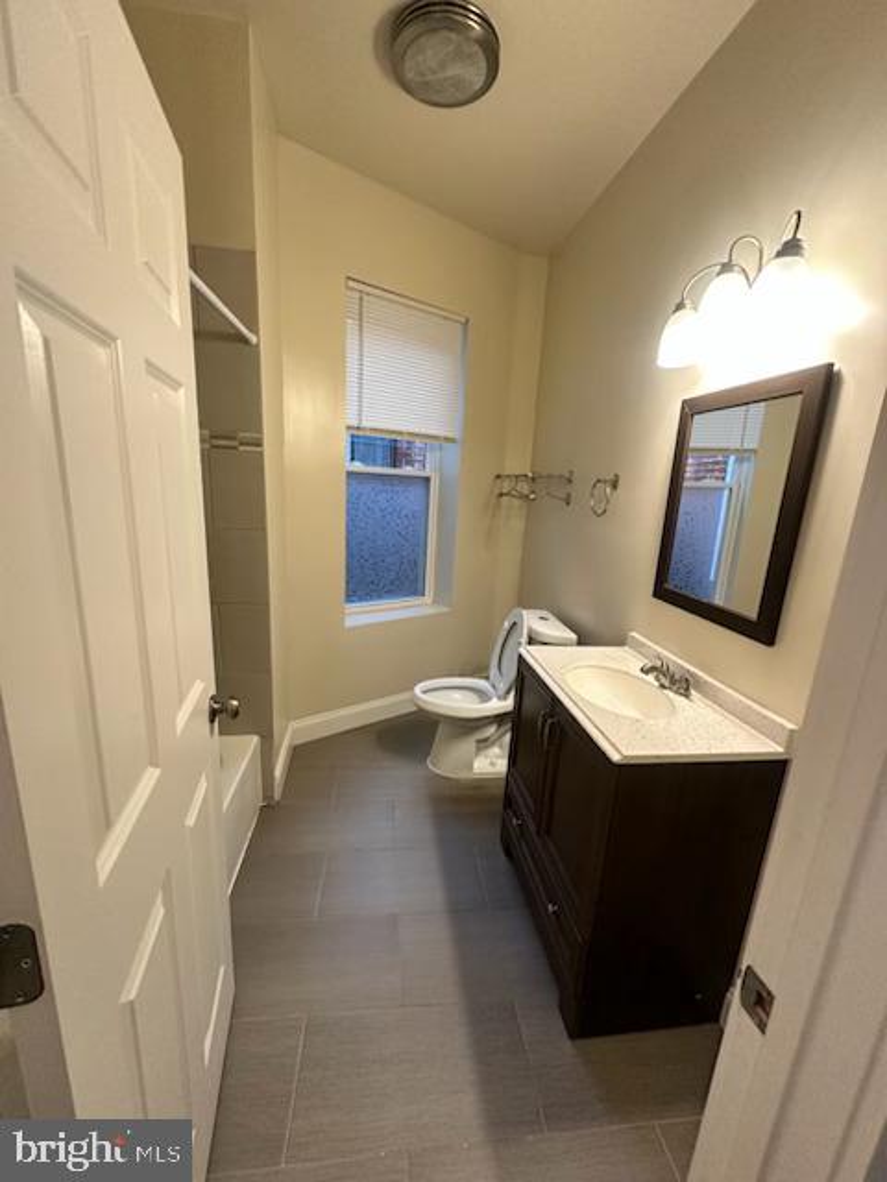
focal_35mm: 14
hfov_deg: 85.7
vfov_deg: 102.1
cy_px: 591
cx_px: 444
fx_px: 478
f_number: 2.2
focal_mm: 2.22
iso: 250
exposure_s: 1/120
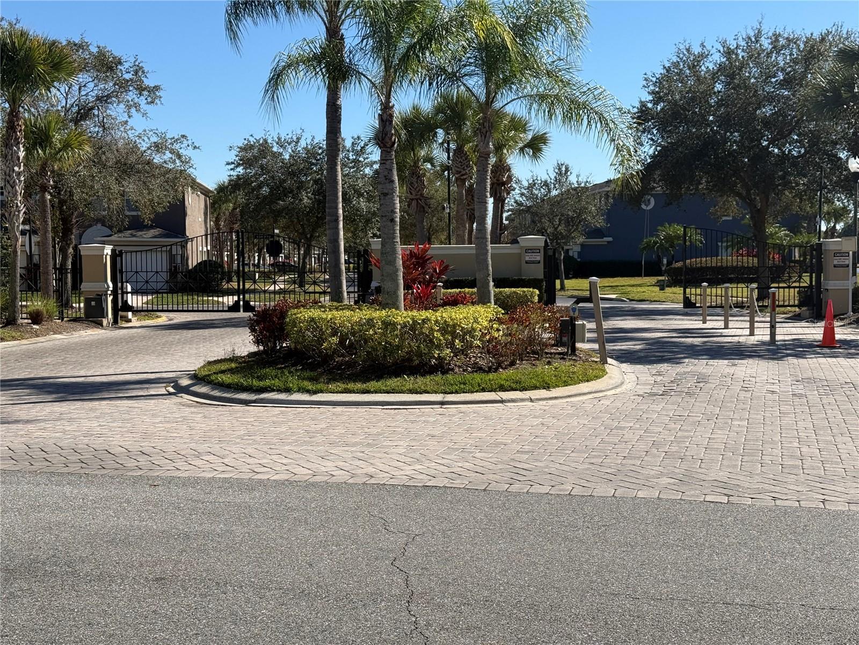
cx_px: 430
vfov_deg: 30.3
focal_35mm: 48
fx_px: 1191
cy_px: 322
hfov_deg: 39.7
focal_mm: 6.76
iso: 64
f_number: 1.78
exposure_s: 1/4098
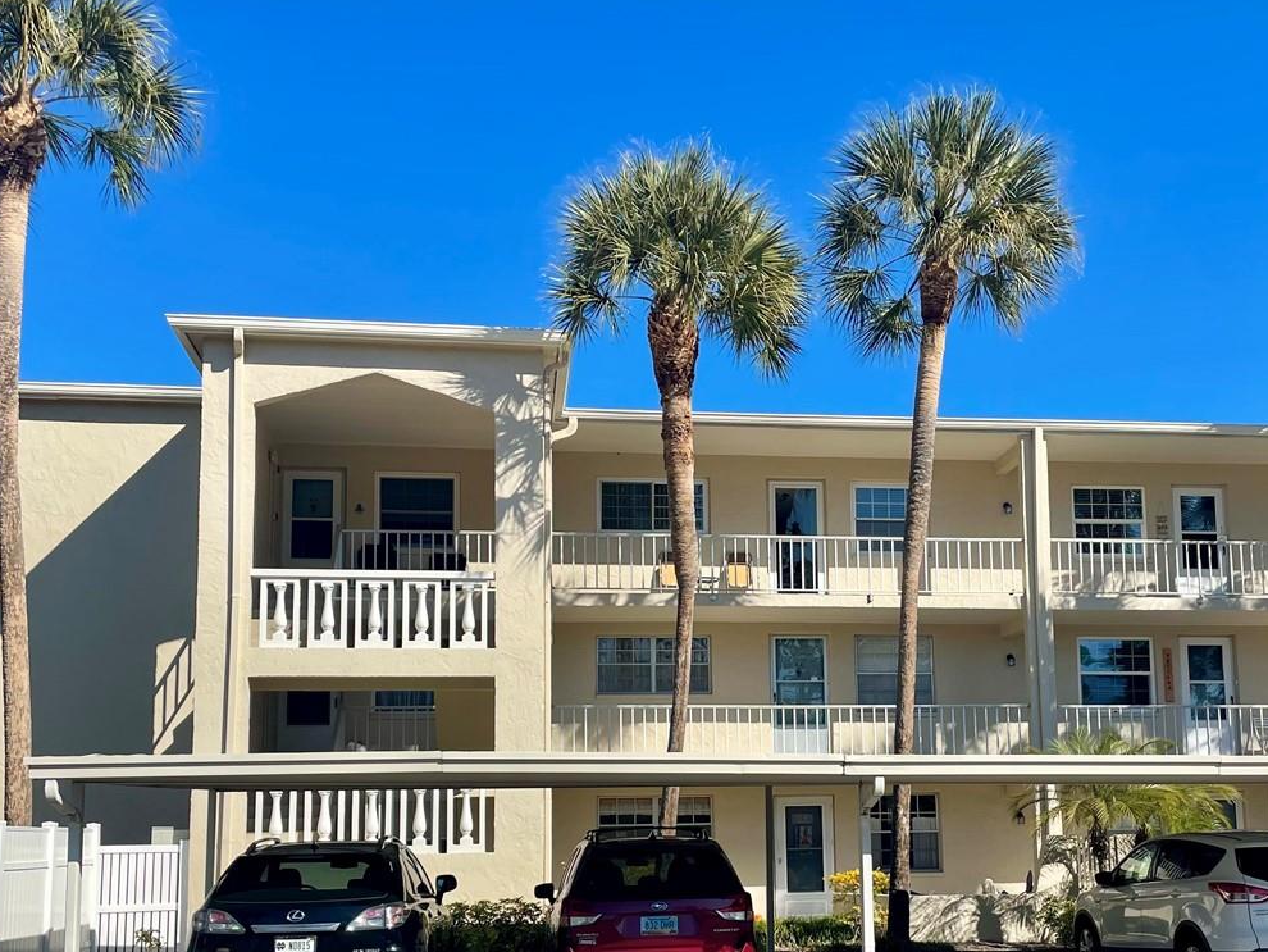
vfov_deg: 33.9
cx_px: 720
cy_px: 675
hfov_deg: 44.7
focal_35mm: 42
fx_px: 1539
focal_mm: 4.2
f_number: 1.6
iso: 32
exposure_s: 1/3509
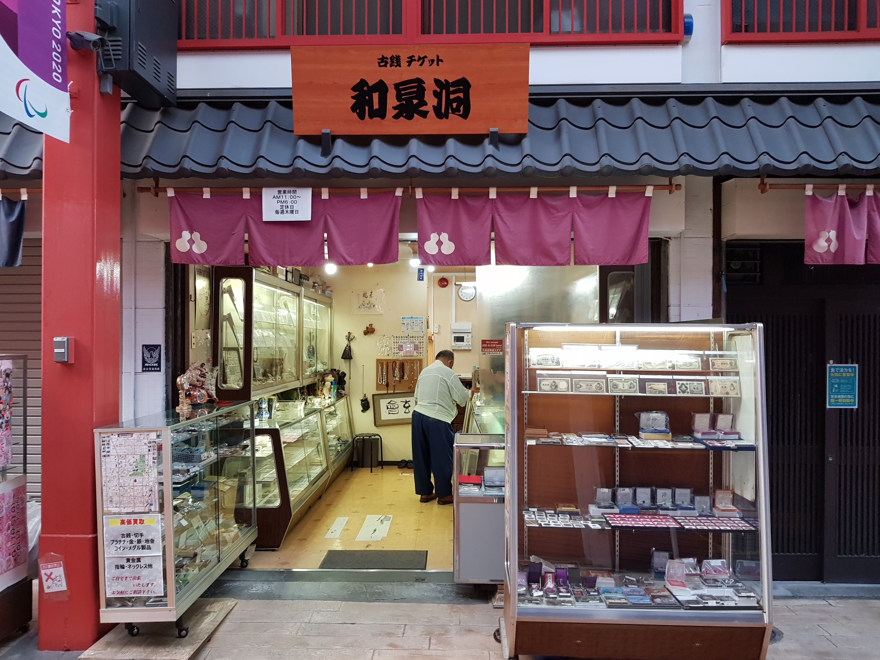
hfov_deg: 67.3
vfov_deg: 53.1
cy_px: 330
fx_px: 661
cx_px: 440
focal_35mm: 26
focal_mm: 4.2
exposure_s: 1/100
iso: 250
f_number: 1.7
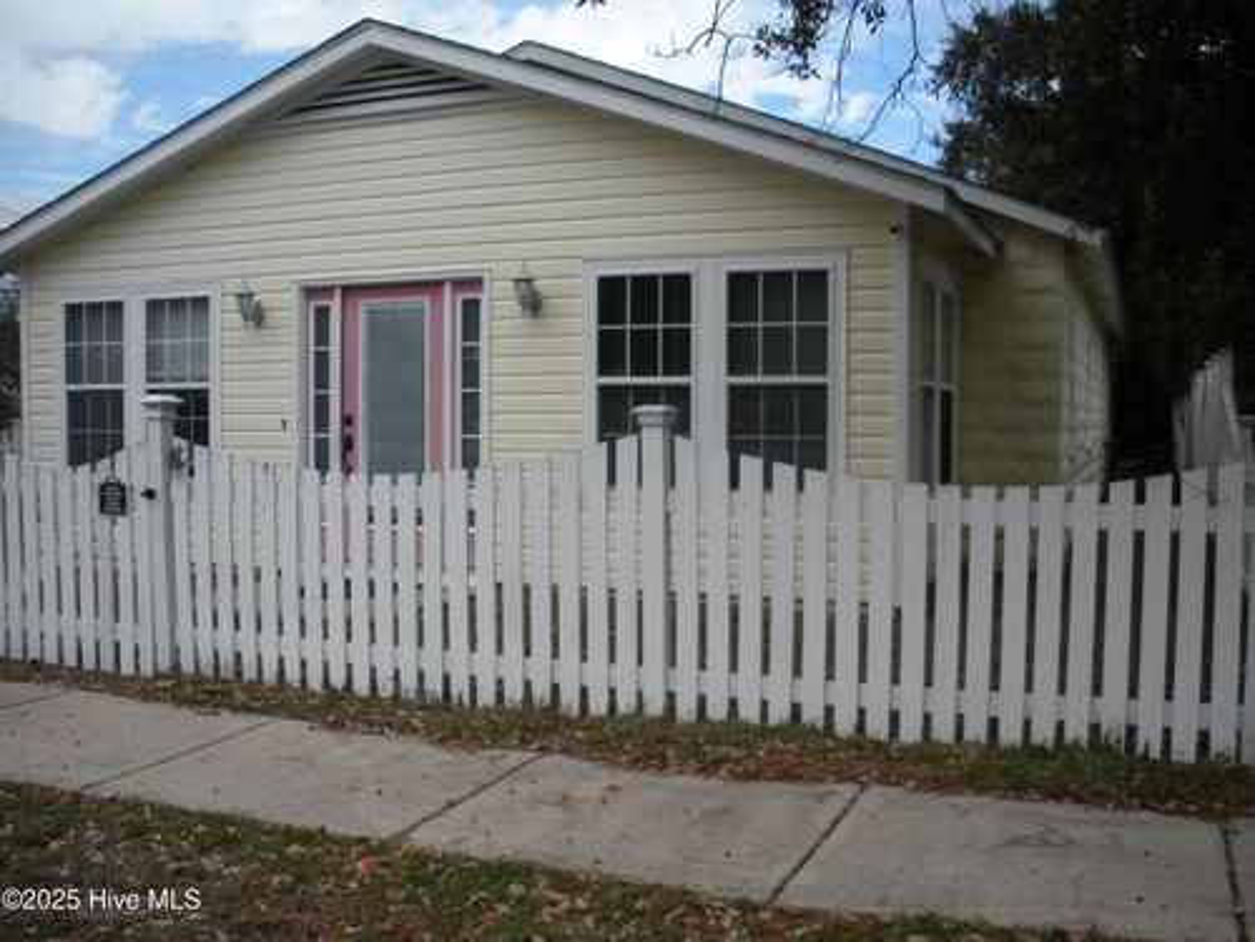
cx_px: 628
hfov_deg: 52.6
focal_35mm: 35
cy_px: 471
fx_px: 1269
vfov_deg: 40.7
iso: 64
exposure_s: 1/546
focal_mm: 6.3
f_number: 3.5
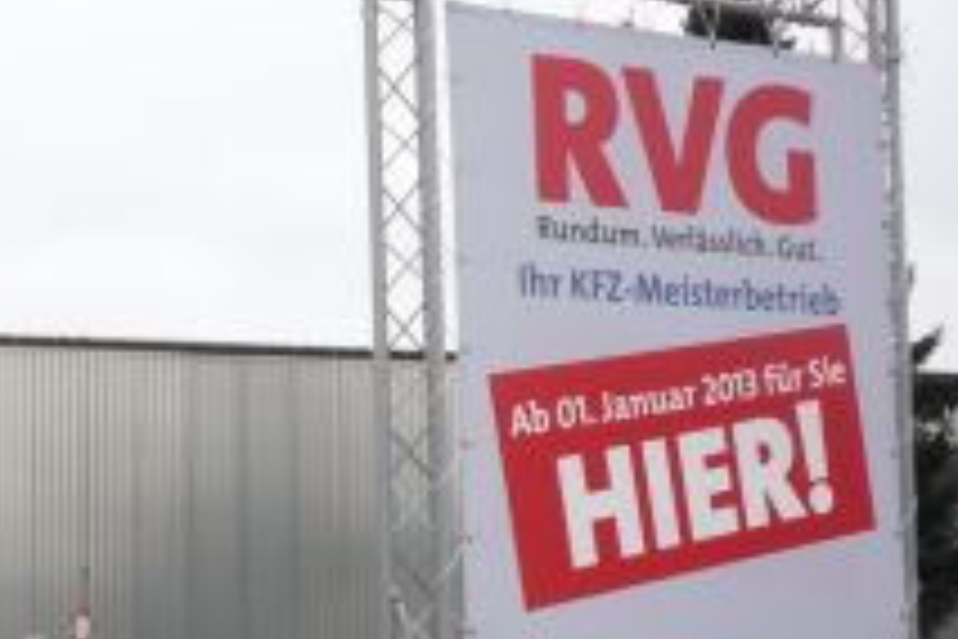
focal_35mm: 75
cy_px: 585
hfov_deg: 26.1
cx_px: 90
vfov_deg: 17.9
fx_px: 1996
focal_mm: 5.2
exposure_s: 1/250
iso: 200
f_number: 4
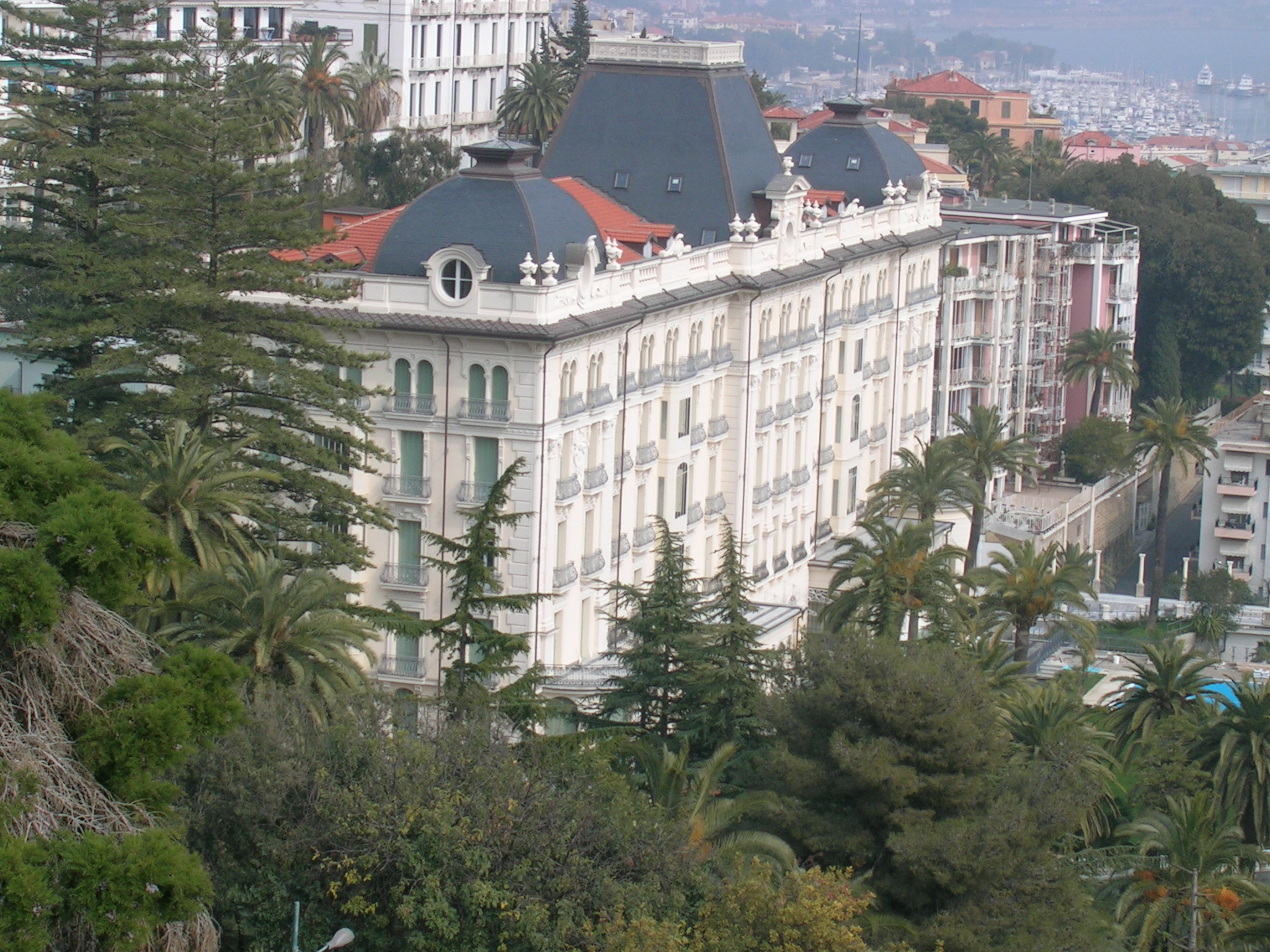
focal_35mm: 105
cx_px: 635
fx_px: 3852
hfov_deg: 18.7
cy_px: 476
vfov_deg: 14.1
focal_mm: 16.2
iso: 50
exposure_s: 1/191
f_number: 8.2
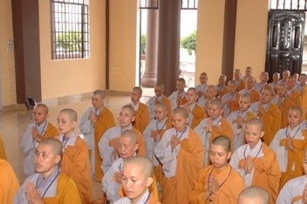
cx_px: 208
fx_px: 511
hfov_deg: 33.1
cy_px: 157
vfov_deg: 22.3
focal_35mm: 60
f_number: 4
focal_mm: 22
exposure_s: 1/60
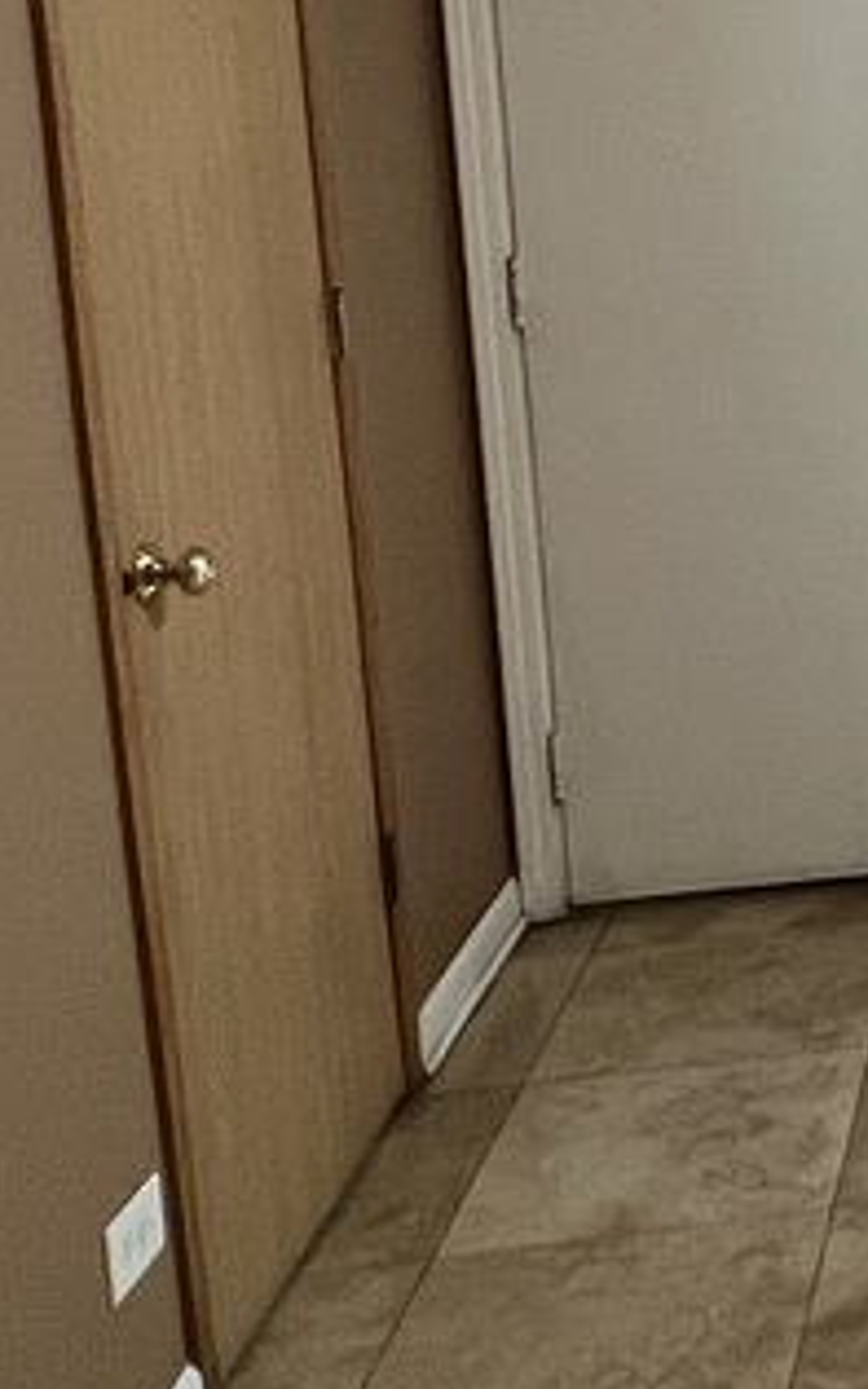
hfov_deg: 16.2
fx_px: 2383
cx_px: 1718
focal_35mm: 63
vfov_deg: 31.4
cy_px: 225
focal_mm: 1.57
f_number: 1.8
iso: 160
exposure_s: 1/60
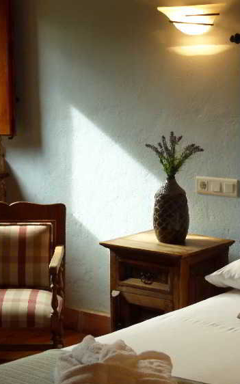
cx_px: 170
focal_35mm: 92
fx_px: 963
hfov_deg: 14.2
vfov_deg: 22.6
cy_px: 204
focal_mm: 11
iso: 160
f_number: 3.3
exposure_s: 1/20
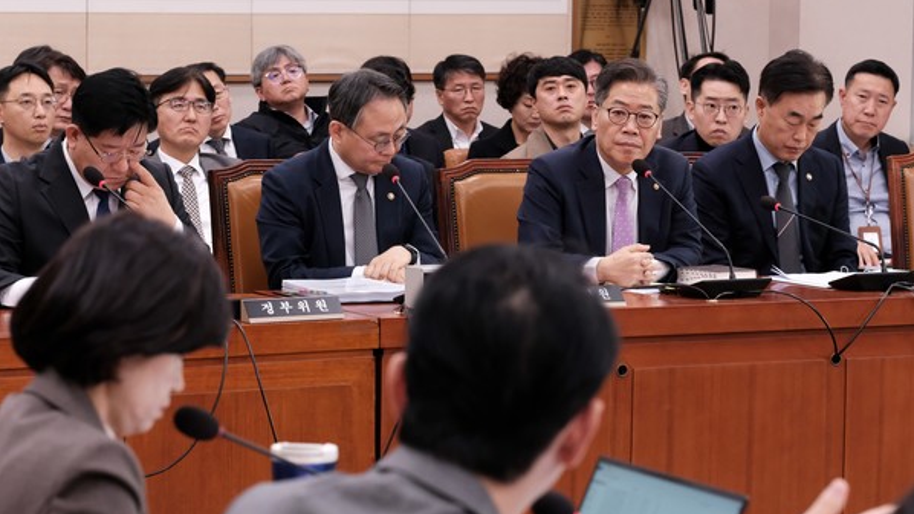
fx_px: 3441
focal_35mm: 142
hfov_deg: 15.1
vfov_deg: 8.5
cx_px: 457
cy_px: 288
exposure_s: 1/125
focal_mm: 90
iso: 5000
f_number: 6.4
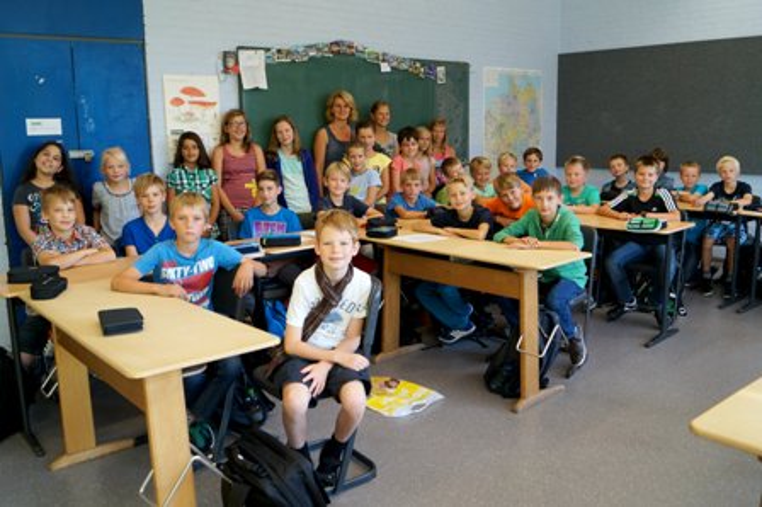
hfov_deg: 62.0
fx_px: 635
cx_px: 381
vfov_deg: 43.5
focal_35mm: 30
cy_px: 254
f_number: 4
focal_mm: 20
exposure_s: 1/60
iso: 160
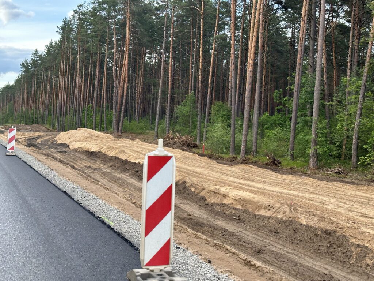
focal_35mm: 48
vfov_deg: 30.3
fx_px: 519
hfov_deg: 39.7
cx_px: 187
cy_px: 140
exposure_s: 1/274
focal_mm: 6.86
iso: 64
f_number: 1.78
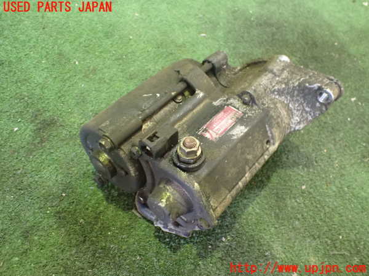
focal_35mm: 30
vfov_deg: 46.8
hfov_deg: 60.0
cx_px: 184
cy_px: 138
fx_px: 320
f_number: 2.3
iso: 1250
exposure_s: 1/30
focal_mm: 5.4
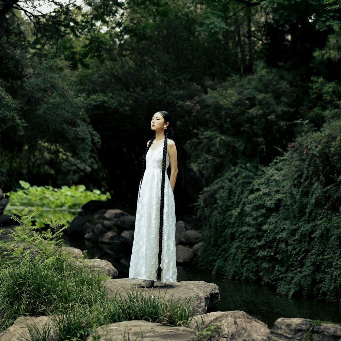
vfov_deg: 26.8
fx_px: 713
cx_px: 171
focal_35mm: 64
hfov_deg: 26.9
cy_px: 124
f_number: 1.8
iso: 250
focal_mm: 50
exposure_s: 1/500
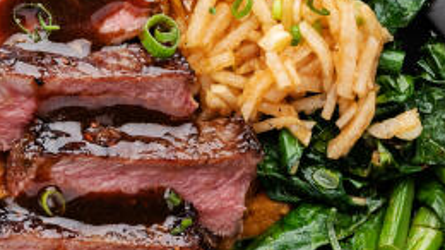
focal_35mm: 189
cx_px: -212
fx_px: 2229
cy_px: 3
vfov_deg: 6.4
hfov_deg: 11.0
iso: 160
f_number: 16
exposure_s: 1/160
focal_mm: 50
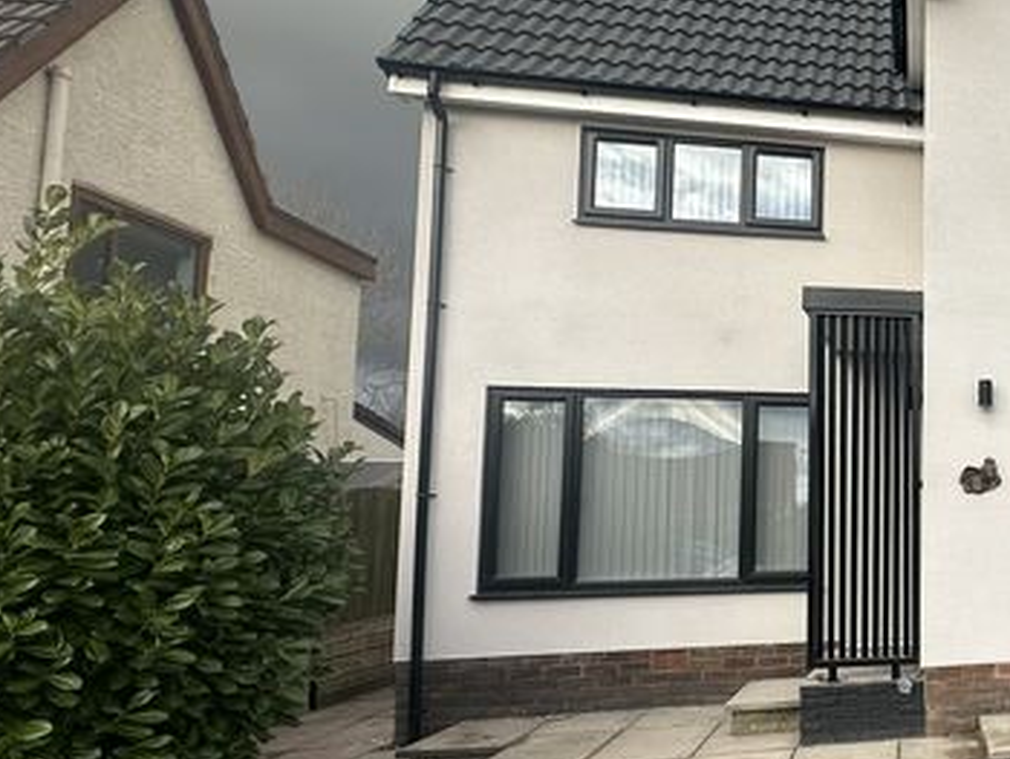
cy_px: 444
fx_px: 934
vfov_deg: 44.0
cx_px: 1134
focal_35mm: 32
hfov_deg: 43.0
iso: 40
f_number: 2.2
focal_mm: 2.22
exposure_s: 1/1014
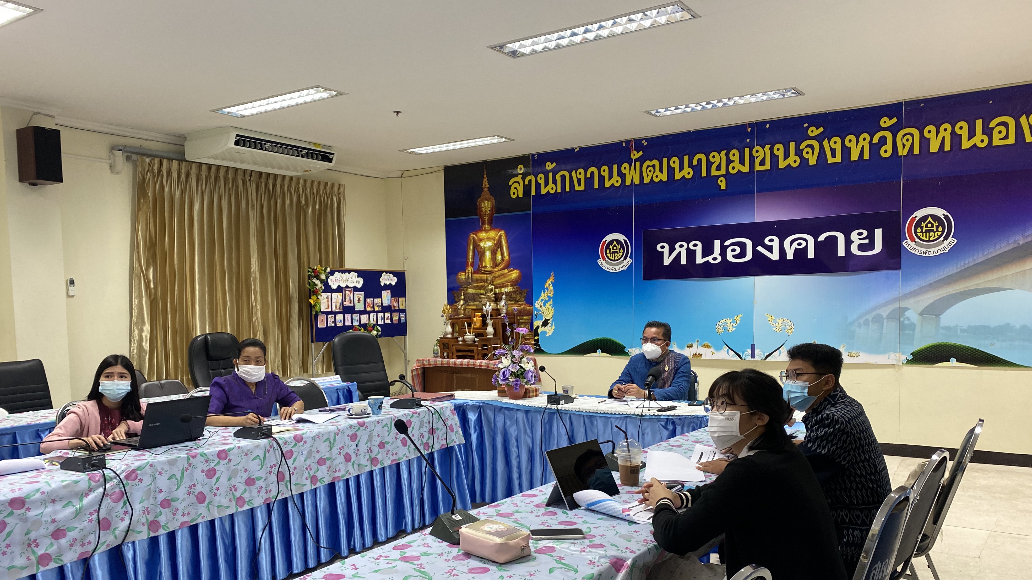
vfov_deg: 40.0
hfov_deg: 66.1
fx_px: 794
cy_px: 350
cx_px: 508
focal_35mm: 29
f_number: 1.8
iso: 100
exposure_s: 1/50
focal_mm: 4.25
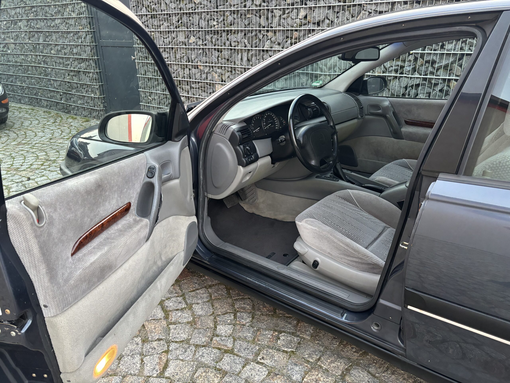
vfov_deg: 53.1
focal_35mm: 26
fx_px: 383
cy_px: 192
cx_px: 255
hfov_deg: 67.3
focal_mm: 5.96
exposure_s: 1/60
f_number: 1.6
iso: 250
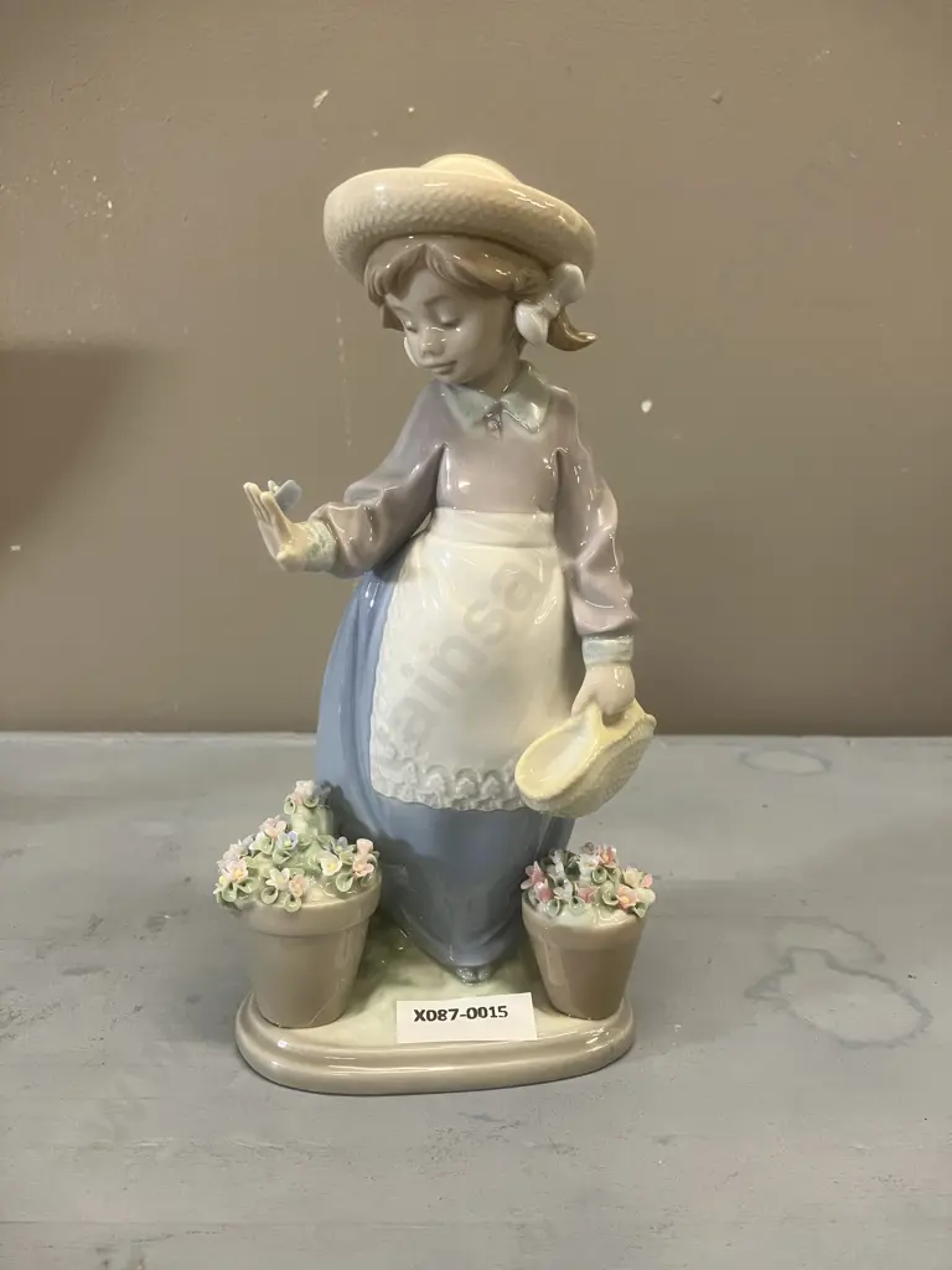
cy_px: 635
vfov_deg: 63.4
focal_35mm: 28
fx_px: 1027
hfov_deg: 49.7
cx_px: 476
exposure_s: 1/50
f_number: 1.8
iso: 80
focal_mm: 3.99
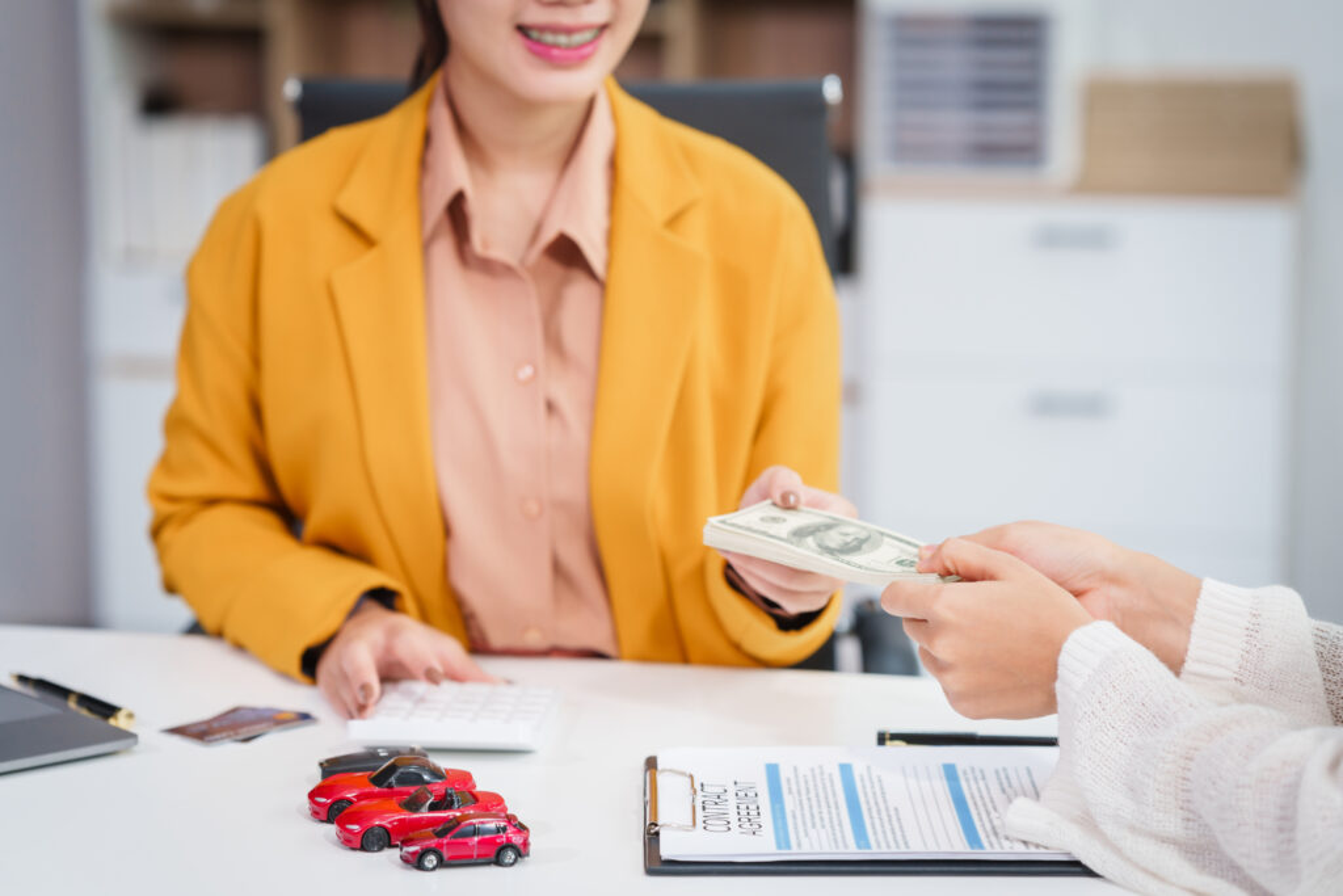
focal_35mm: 85
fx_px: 3171
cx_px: 672
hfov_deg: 23.9
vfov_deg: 16.1
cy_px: 448
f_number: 2.8
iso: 400
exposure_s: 1/100
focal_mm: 85
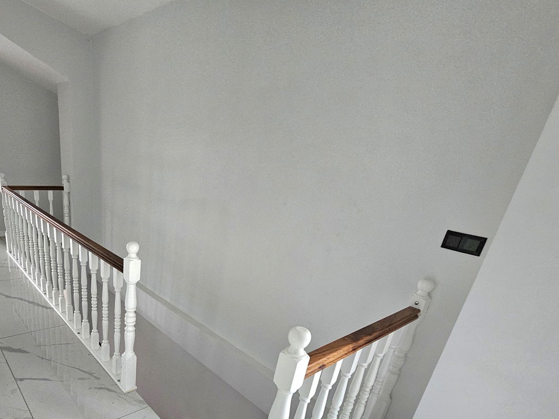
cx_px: 185
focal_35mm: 20
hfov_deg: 79.0
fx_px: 323
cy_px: 309
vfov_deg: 62.5
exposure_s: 1/40
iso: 320
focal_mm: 2.2
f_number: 2.2
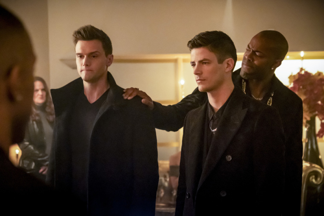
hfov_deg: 27.7
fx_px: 657
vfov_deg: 18.7
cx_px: 162
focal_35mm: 73
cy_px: 108
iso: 8000
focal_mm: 48.5
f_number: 3.2
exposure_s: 1/100
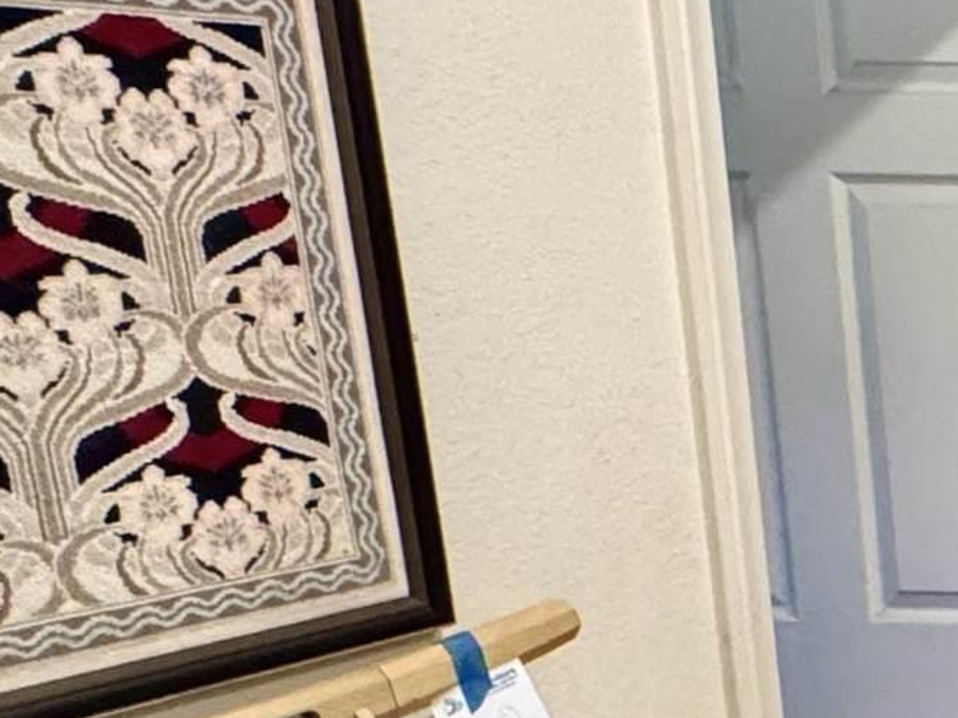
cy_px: 608
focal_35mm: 65
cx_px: 1754
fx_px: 1798
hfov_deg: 20.4
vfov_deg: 22.2
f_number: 2.2
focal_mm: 2.22
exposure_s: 1/60
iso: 640
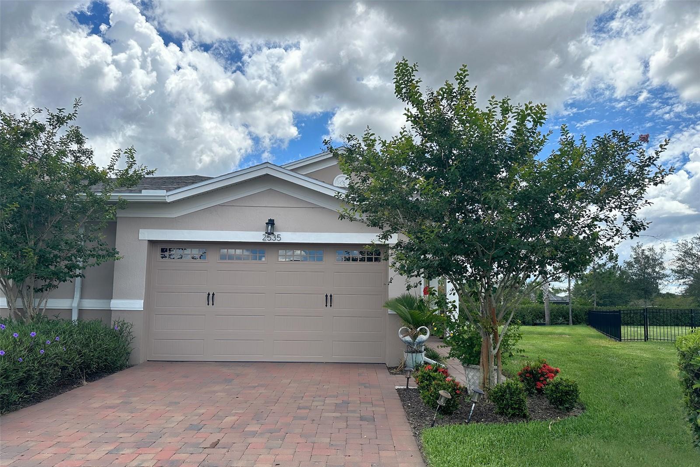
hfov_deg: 71.5
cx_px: 350
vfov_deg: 51.1
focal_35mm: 25
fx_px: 486
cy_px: 263
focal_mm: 6.86
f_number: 1.78
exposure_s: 1/3717
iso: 80
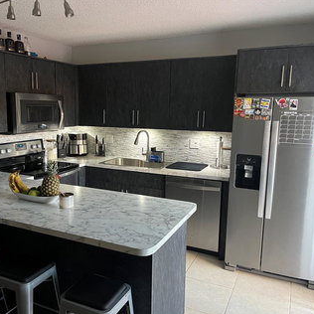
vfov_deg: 52.5
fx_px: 318
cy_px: 157
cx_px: 126
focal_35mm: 31
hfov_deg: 52.2
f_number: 1.6
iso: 500
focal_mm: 5.1
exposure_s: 1/40
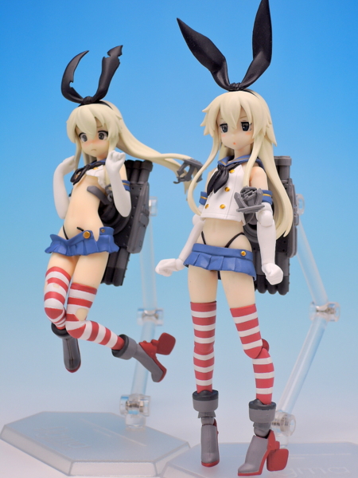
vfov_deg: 29.0
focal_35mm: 67
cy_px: 239
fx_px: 924
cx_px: 179
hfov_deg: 21.9
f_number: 5
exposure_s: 1/6
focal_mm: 14.3
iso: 80
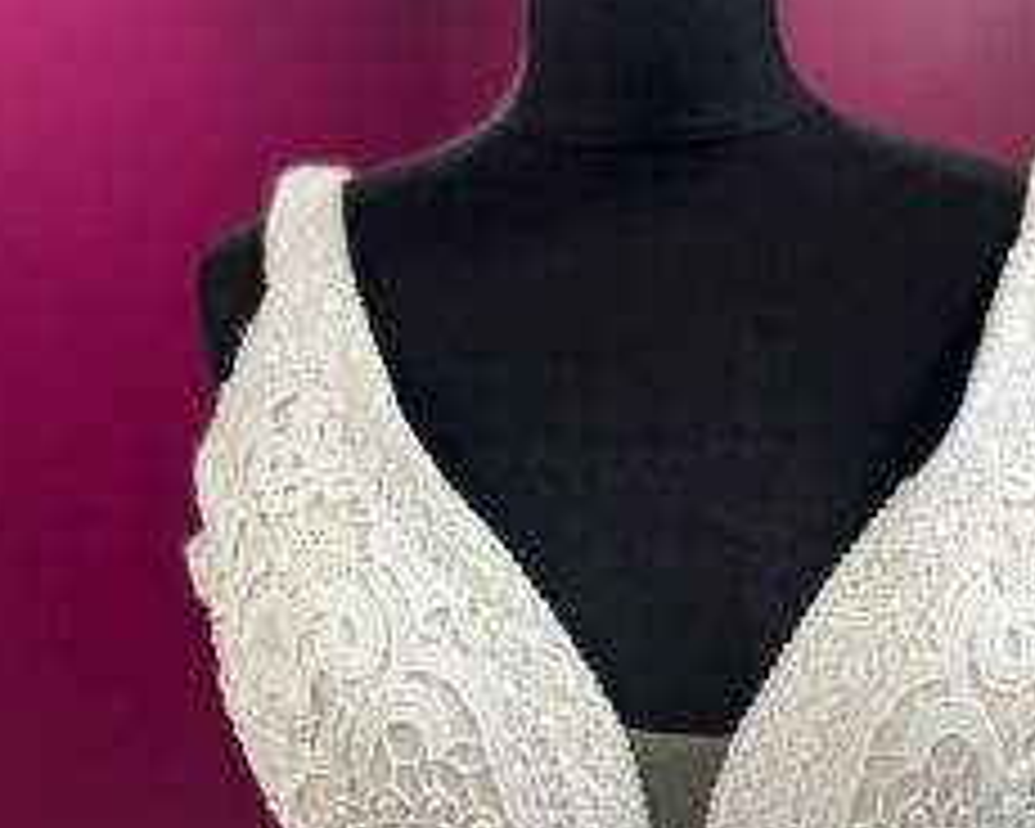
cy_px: 592
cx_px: 688
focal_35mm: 47
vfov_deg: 31.7
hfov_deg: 39.1
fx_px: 1440
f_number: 1.6
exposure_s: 1/100
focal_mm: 5.1
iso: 125
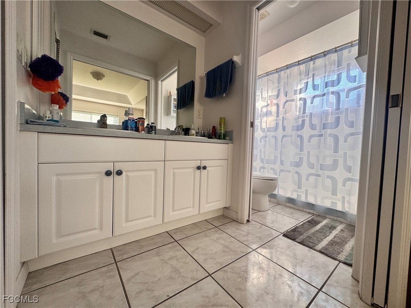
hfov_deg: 102.1
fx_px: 166
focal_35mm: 14
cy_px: 154
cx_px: 206
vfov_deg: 85.7
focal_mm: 2.22
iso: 125
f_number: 2.2
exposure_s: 1/99
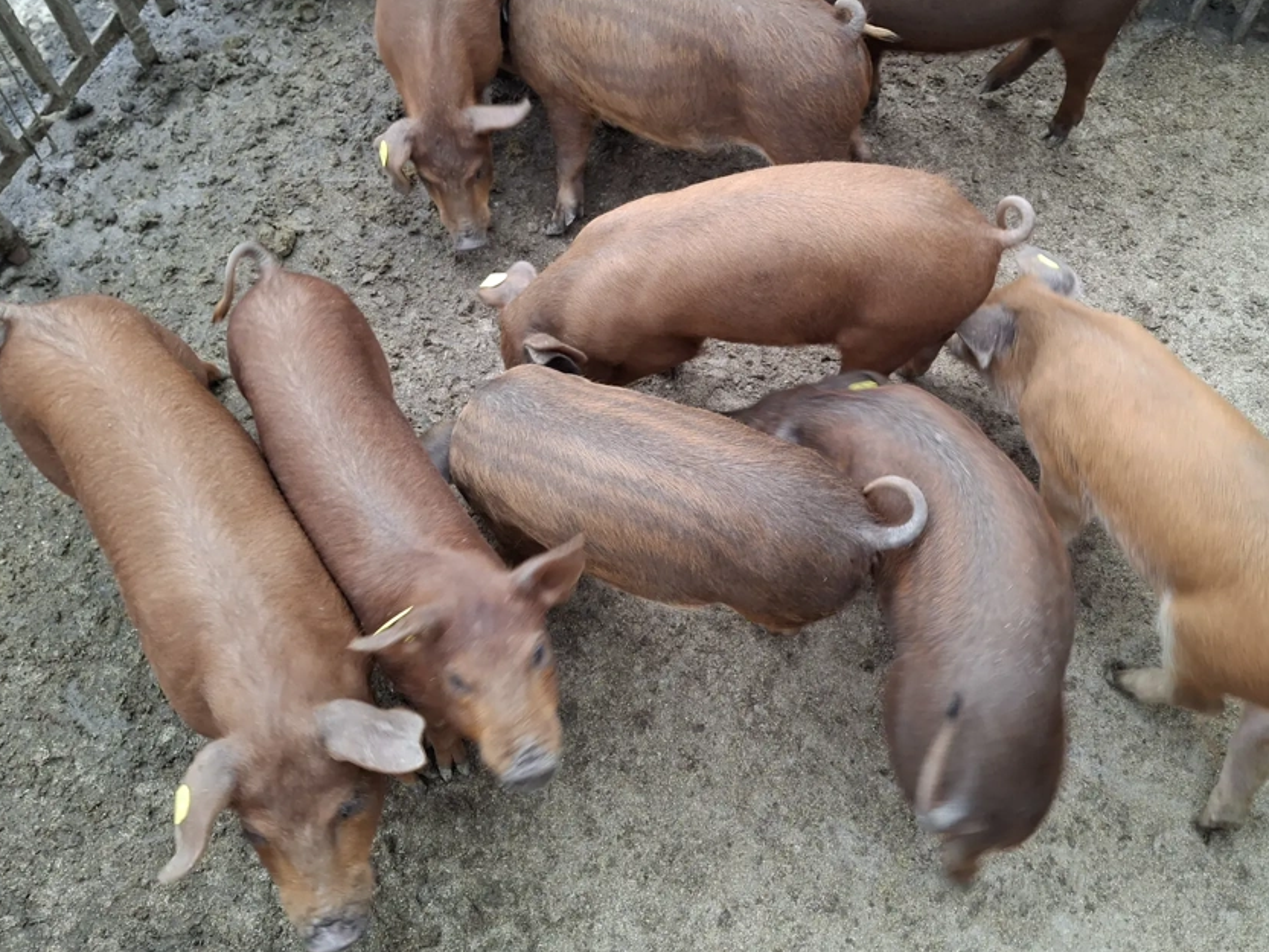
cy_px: 384
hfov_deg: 59.8
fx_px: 1100
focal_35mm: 30
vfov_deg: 46.6
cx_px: 702
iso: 100
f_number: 1.8
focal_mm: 4.69
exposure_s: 1/100
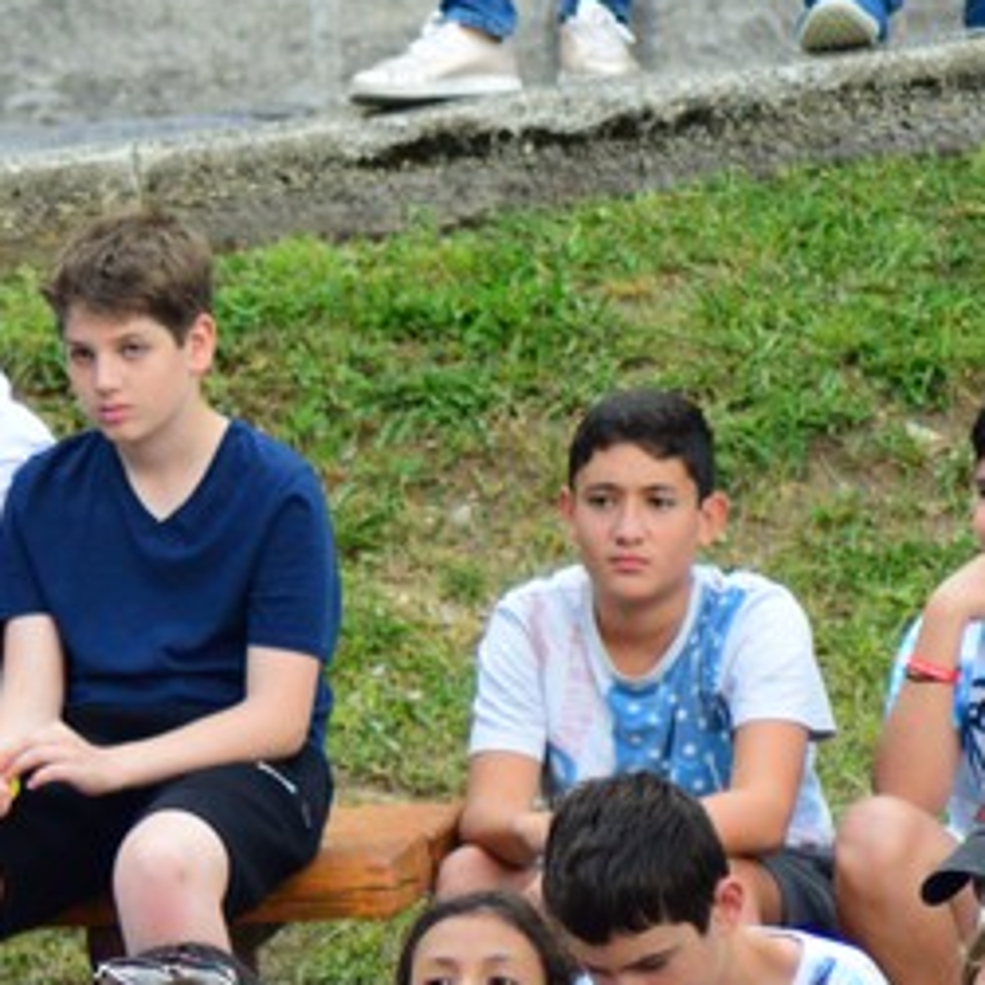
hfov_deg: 4.8
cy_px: 1132
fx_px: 11718
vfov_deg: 4.8
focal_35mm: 364
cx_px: -757
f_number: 4
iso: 1250
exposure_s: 1/1250
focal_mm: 70
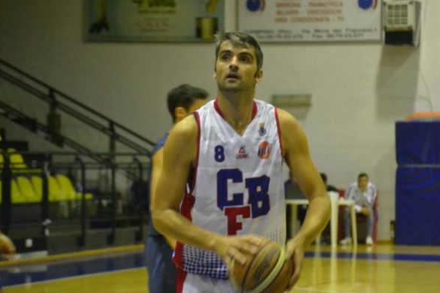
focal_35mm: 173
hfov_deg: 11.9
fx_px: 2114
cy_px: 148
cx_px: 249
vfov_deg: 7.9
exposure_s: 1/80
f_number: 4.5
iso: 3200
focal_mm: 98
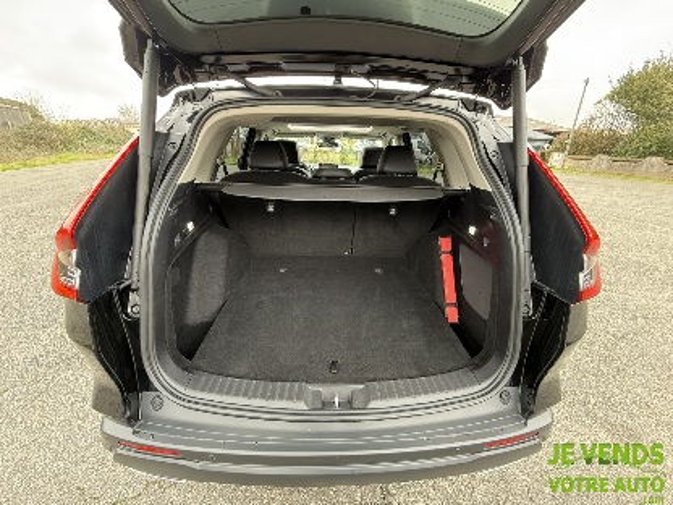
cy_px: 252
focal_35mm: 14
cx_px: 336
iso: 320
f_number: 2.2
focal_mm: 2.22
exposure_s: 1/79
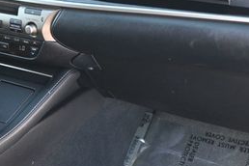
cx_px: 75
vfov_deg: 17.4
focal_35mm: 78
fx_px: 541
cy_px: 76
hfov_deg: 25.7
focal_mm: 21
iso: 640
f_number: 4
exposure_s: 1/125
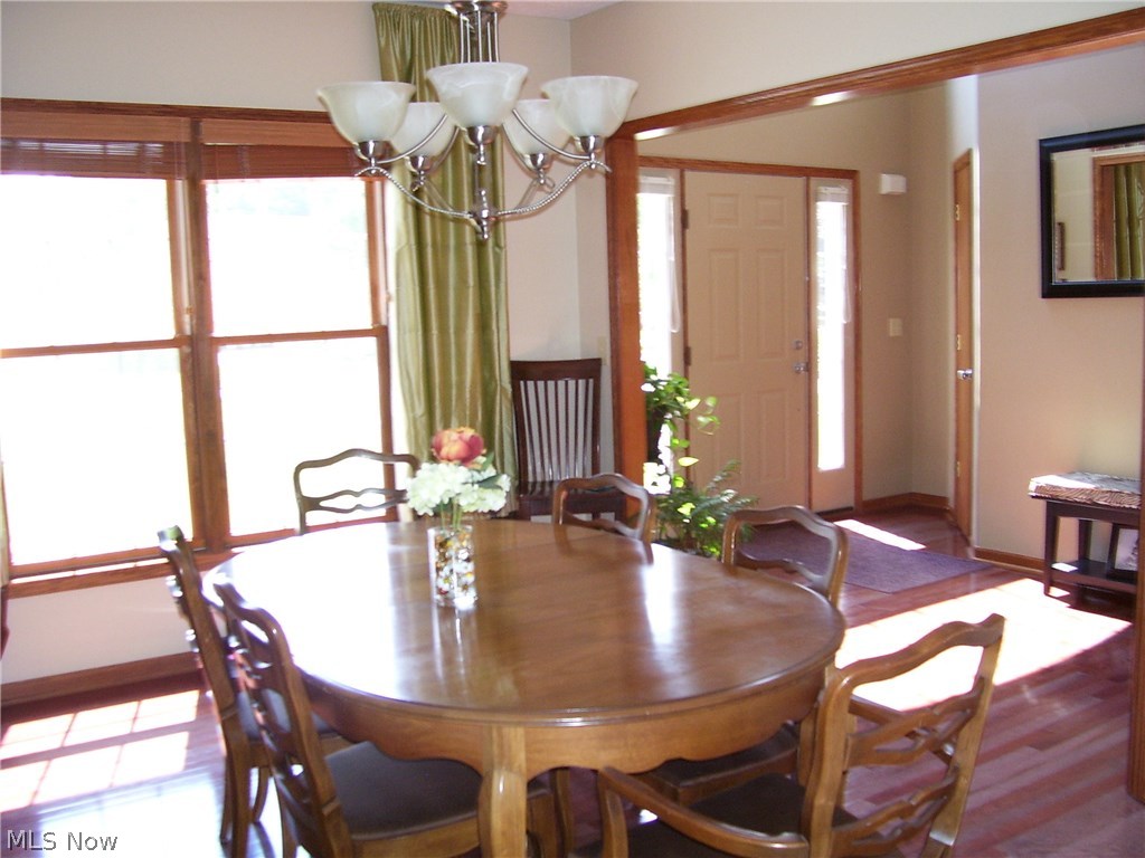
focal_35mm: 34
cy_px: 429
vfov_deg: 41.8
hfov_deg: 54.0
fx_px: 1125
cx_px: 572
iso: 125
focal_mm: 5.6
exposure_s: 1/60
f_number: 2.7
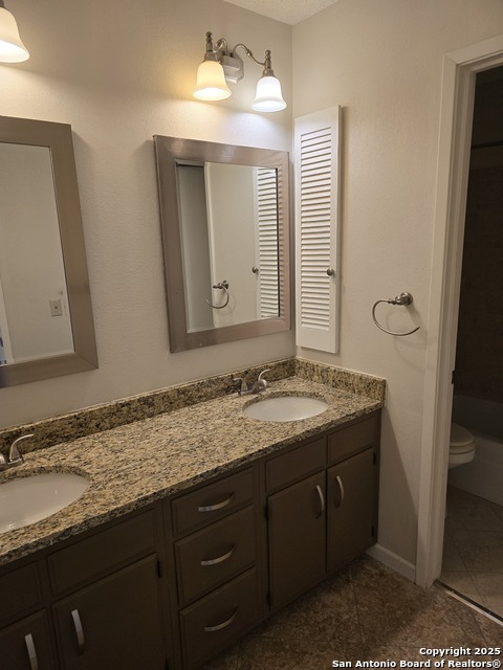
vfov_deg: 73.9
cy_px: 335
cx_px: 252
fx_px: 446
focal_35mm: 23
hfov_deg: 58.9
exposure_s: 1/120
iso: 250
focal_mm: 6.3
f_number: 1.7
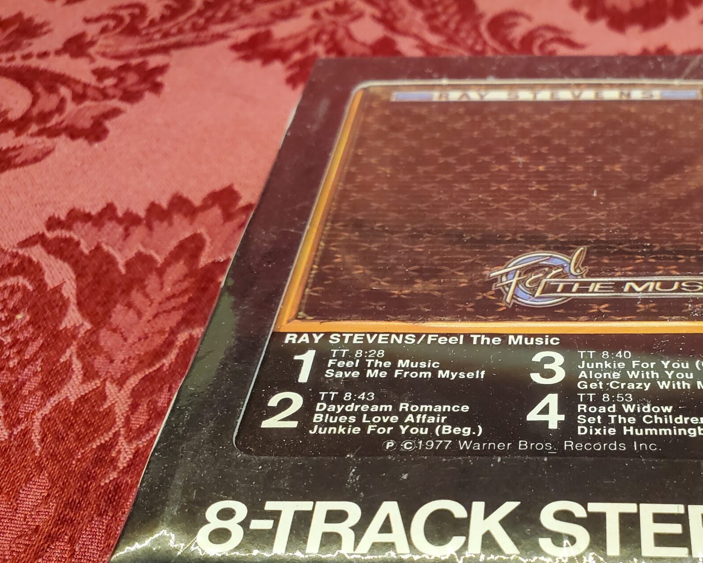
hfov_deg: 43.3
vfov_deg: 35.8
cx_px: 530
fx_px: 853
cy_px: 412
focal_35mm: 41
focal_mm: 4.3
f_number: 2.4
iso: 250
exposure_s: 1/120
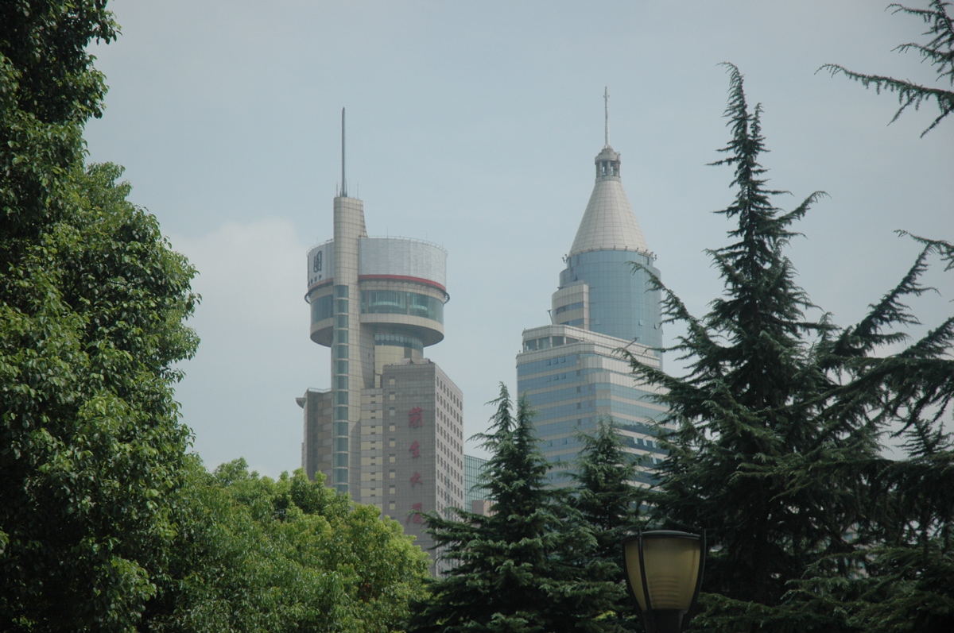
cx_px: 477
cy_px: 316
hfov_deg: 19.5
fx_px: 2779
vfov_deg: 13.0
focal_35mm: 105
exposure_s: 1/2500
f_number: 4.5
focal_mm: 70
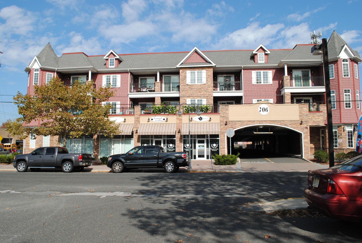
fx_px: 272
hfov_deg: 67.3
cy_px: 122
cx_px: 181
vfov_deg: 48.1
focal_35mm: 27
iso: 100
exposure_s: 1/250
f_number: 8
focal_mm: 18
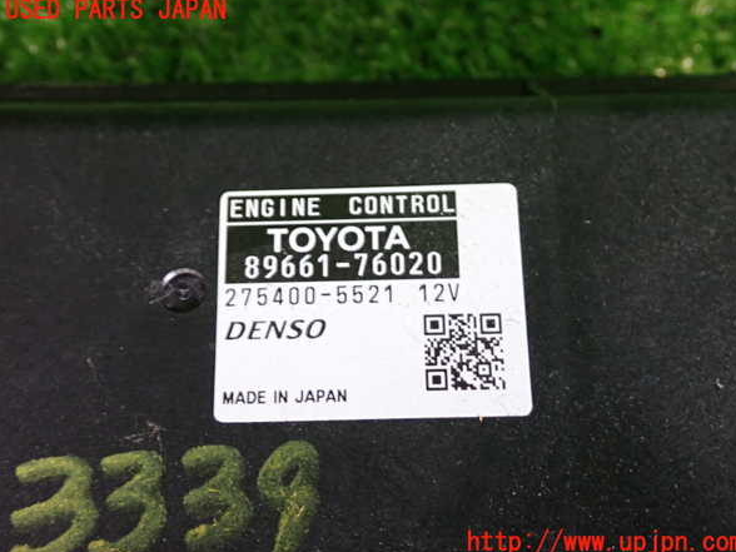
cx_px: 374
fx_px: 1021
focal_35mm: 48
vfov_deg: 30.3
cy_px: 277
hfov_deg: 39.7
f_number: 3.1
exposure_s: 1/20
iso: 800
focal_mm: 8.4
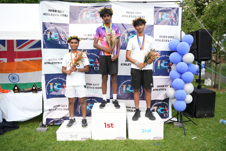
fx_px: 201
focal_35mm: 32
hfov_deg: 58.7
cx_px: 113
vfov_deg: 41.1
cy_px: 76
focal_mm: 32
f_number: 2.8
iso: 250
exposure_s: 1/500
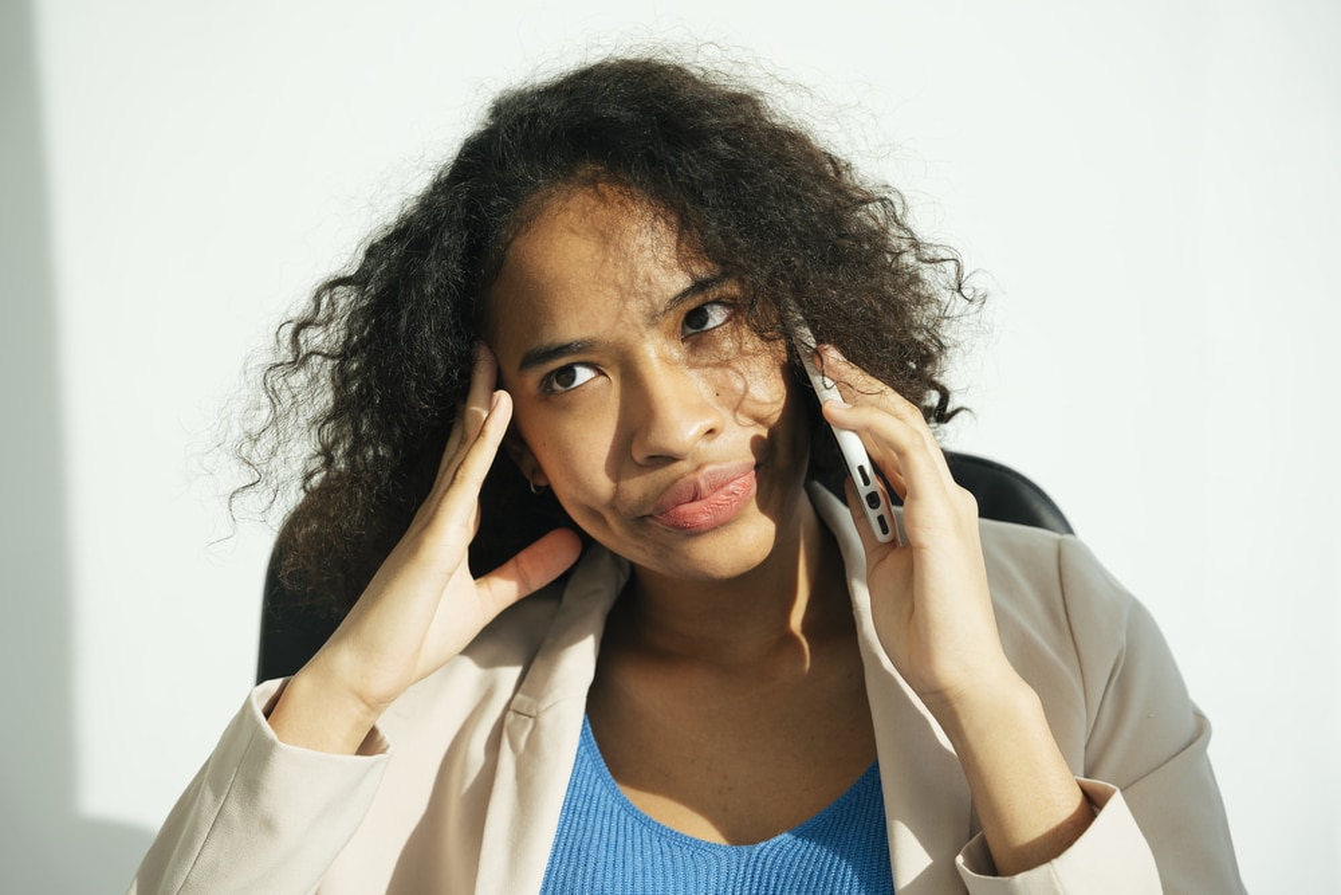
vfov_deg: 24.1
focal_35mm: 56
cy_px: 448
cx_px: 670
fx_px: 2097
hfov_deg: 35.5
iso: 160
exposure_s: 1/200
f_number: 4
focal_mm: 56.3
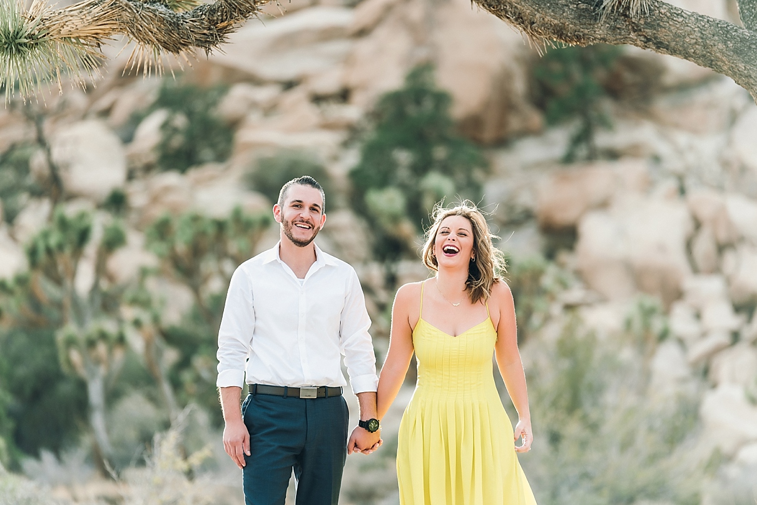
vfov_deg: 7.4
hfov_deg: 11.1
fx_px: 3890
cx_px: 378
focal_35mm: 185
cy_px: 252
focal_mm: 185
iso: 125
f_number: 3.2
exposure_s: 1/500
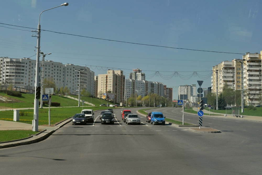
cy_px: 88
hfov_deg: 43.6
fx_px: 328
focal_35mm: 45
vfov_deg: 29.9
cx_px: 131
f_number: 6.3
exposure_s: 1/2000
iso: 400
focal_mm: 30
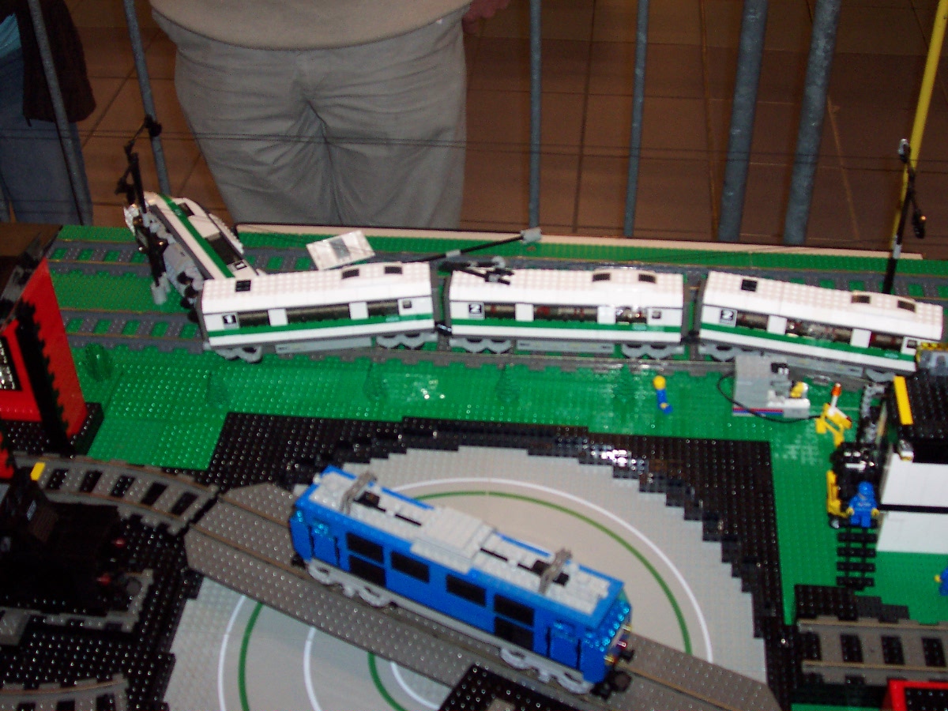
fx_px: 1260
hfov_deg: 41.2
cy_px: 356
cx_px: 474
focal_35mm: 46
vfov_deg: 31.5
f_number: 3
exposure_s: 1/60
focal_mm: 7
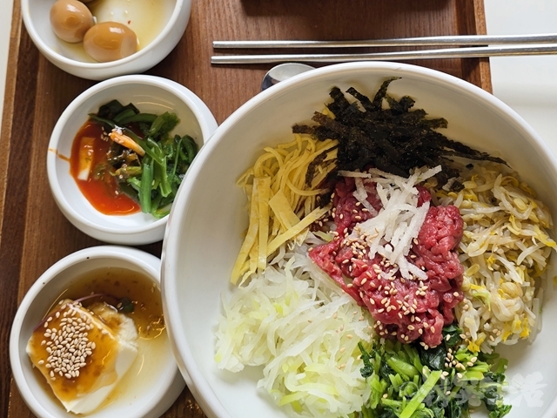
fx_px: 370
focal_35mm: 23
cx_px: 278
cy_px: 209
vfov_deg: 58.9
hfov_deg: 73.9
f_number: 1.7
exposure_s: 1/120
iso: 12
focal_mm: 6.3
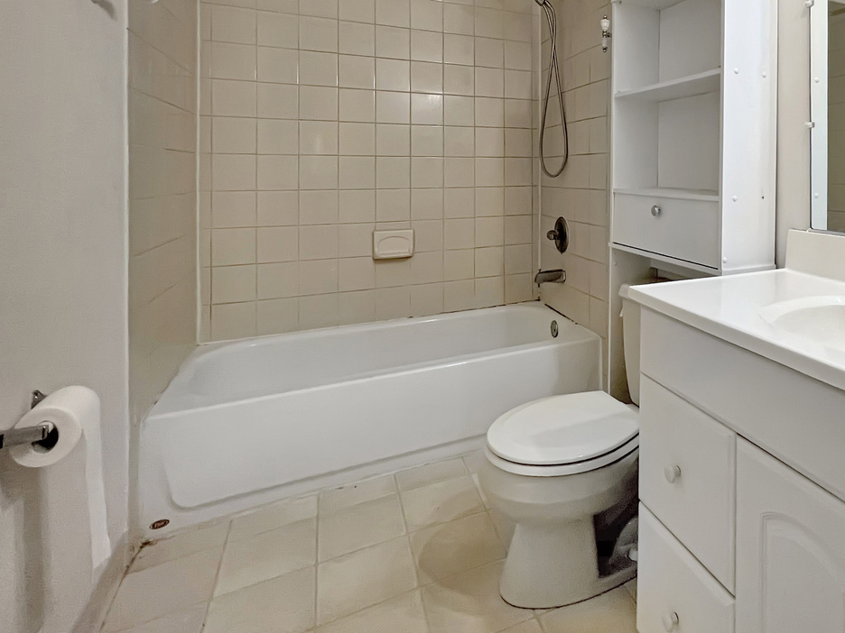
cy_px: 151
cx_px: 636
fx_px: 488
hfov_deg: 75.6
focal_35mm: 20
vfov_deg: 61.9
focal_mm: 1.57
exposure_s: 1/60
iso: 200
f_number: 1.8
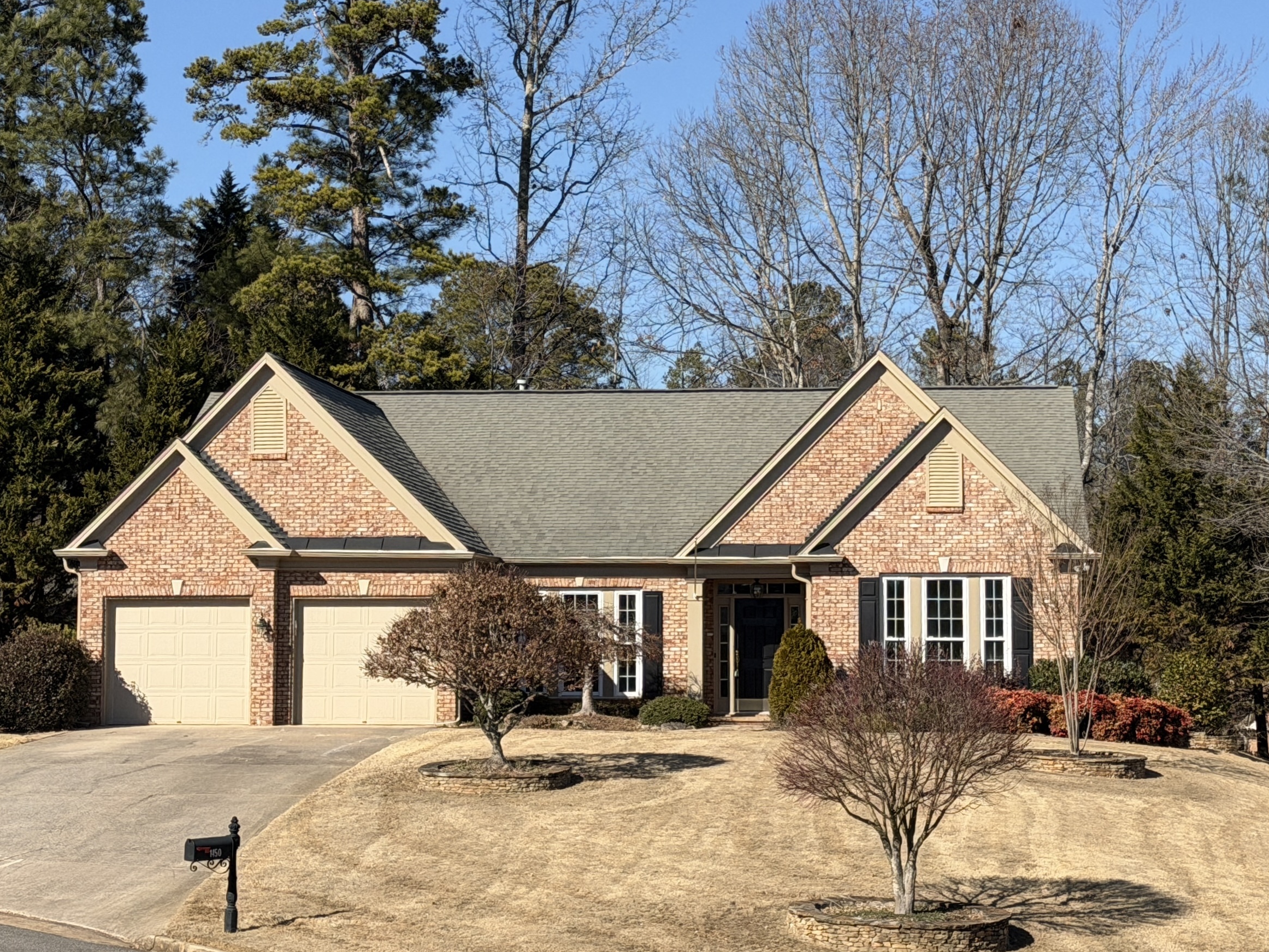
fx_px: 2273
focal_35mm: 62
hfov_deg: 31.2
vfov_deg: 23.7
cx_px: 601
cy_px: 511
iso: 64
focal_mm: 6.76
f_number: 1.78
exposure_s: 1/5208
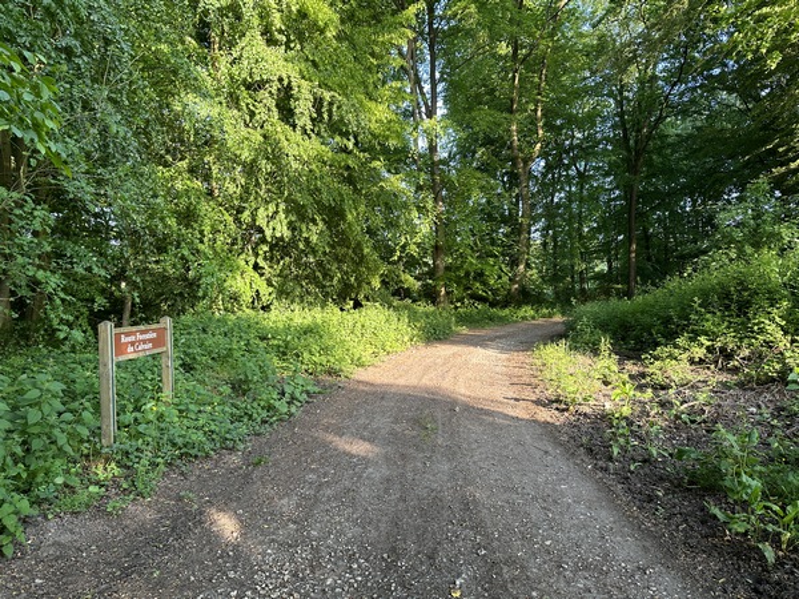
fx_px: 554
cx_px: 400
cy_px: 300
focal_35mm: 24
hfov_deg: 71.6
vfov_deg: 56.8
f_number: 1.78
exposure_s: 1/148
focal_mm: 6.86
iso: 64
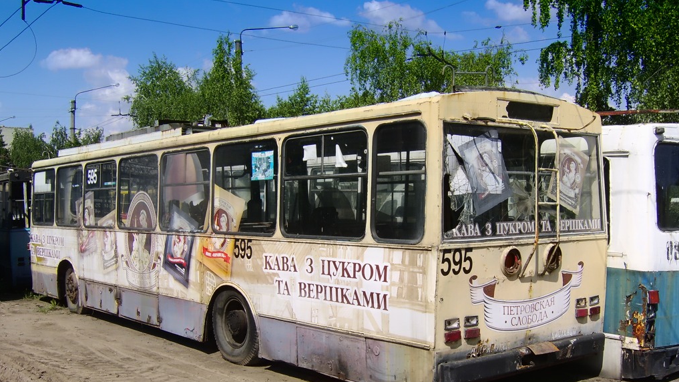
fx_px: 612
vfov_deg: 34.4
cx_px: 338
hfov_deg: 58.0
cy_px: 245
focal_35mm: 34
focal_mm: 8.13
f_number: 6.7
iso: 71
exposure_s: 1/385
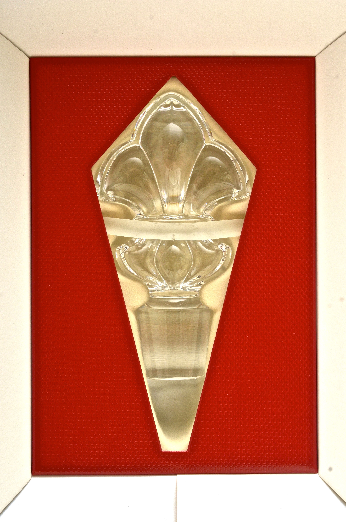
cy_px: 261
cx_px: 173
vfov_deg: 24.7
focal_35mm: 82
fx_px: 1195
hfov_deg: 16.5
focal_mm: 55
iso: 160
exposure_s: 1/250
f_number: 11
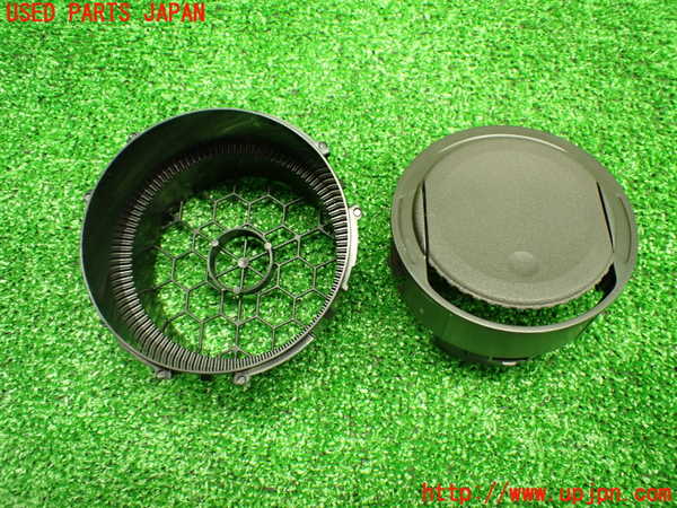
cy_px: 254
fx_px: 587
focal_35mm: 30
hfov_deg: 60.0
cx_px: 338
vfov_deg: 46.8
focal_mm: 5.4
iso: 800
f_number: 2.3
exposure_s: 1/50
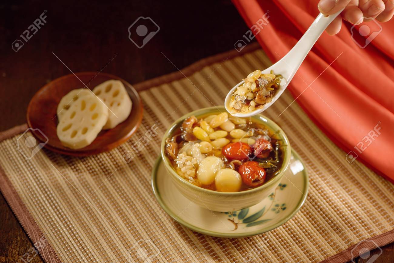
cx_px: 197
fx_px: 1149
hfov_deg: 19.5
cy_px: 132
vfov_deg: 13.0
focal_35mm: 105
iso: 160
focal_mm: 105
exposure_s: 1/160
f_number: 6.3
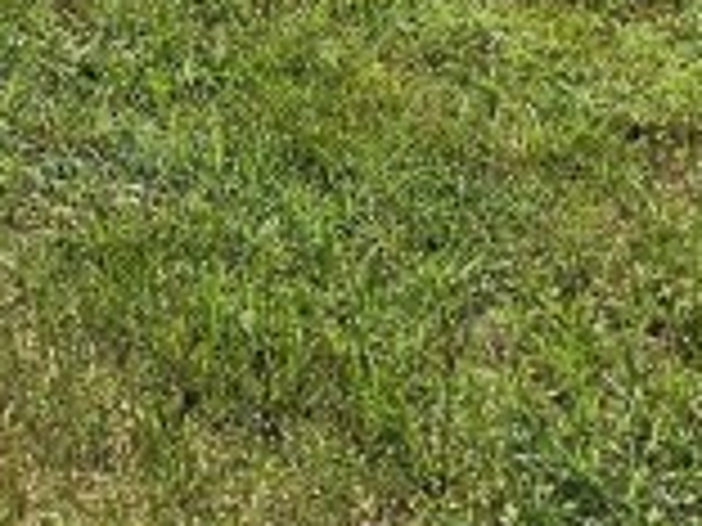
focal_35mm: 151
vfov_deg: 8.8
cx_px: -468
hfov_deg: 12.2
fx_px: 3062
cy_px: -773
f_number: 1.7
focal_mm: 6.3
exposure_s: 1/1559
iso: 10
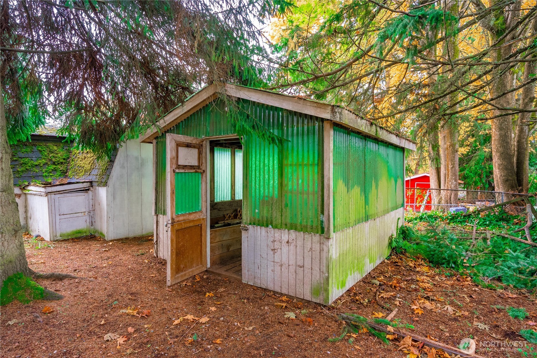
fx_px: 284
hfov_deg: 86.9
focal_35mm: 19
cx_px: 268
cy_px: 179
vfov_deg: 64.6
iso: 500
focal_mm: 19
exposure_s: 1/30
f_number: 7.1
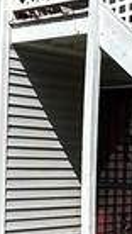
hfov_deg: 10.6
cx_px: 152
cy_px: 151
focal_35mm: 113
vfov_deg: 18.9
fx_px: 701
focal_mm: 2.22
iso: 50
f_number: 2.2
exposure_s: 1/4464
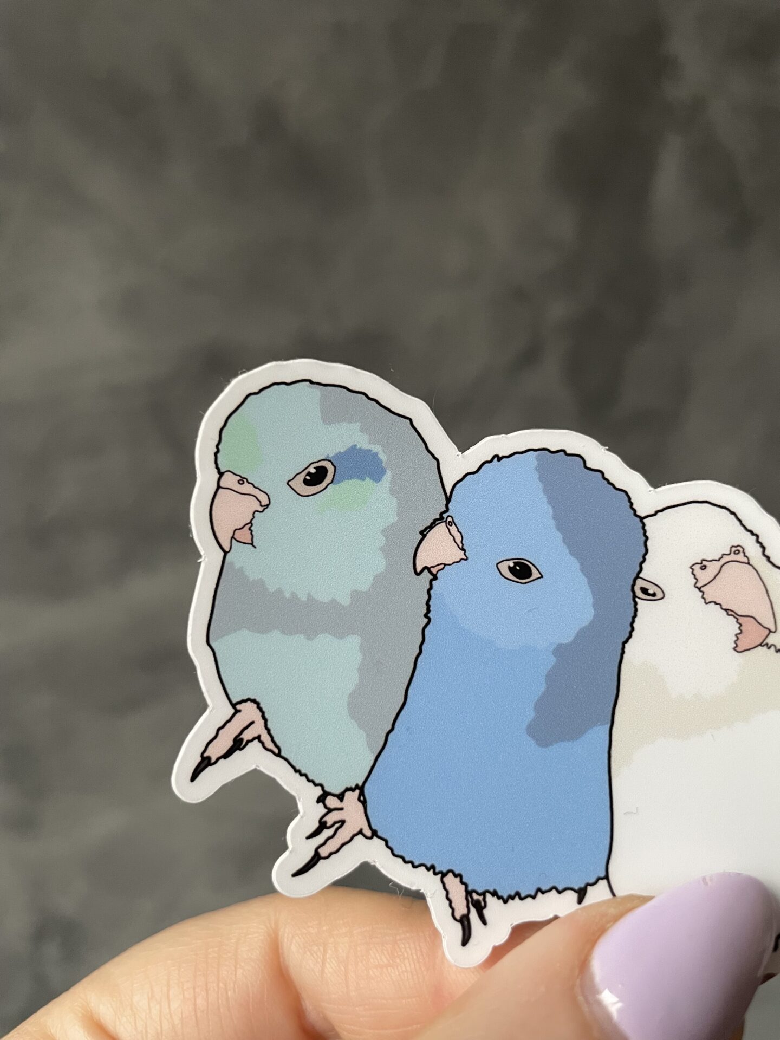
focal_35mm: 26
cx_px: 390
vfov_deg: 67.3
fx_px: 781
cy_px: 520
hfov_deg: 53.1
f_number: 1.6
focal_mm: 4.2
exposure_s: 1/60
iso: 200
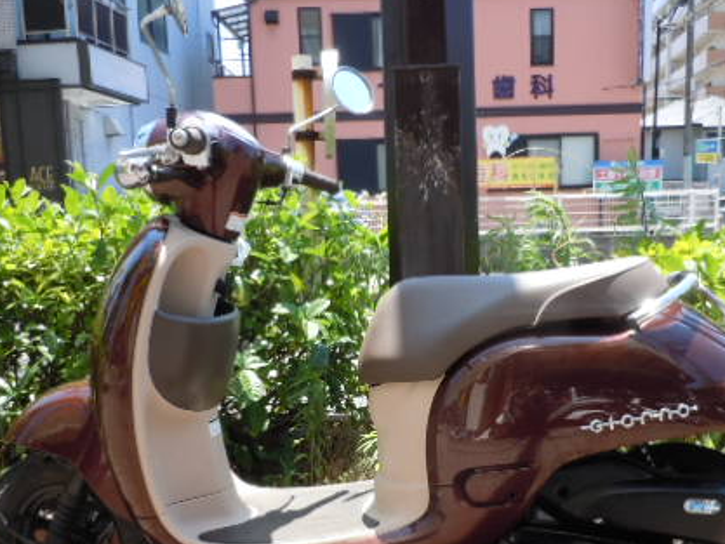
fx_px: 901
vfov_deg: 33.1
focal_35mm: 43
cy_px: 396
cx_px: 405
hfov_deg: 43.8
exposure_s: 1/160
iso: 100
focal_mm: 5
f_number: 3.7
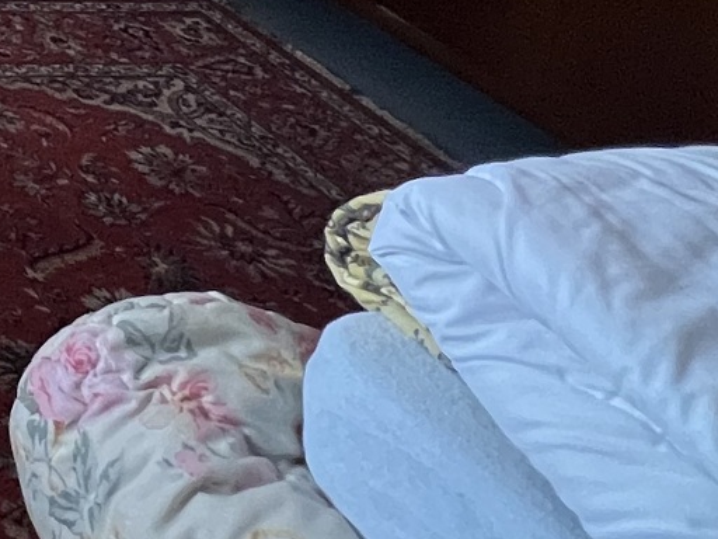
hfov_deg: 19.4
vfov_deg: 17.8
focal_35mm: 65
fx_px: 1348
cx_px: -673
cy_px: -446
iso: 320
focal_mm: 1.57
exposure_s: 1/60
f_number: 1.8
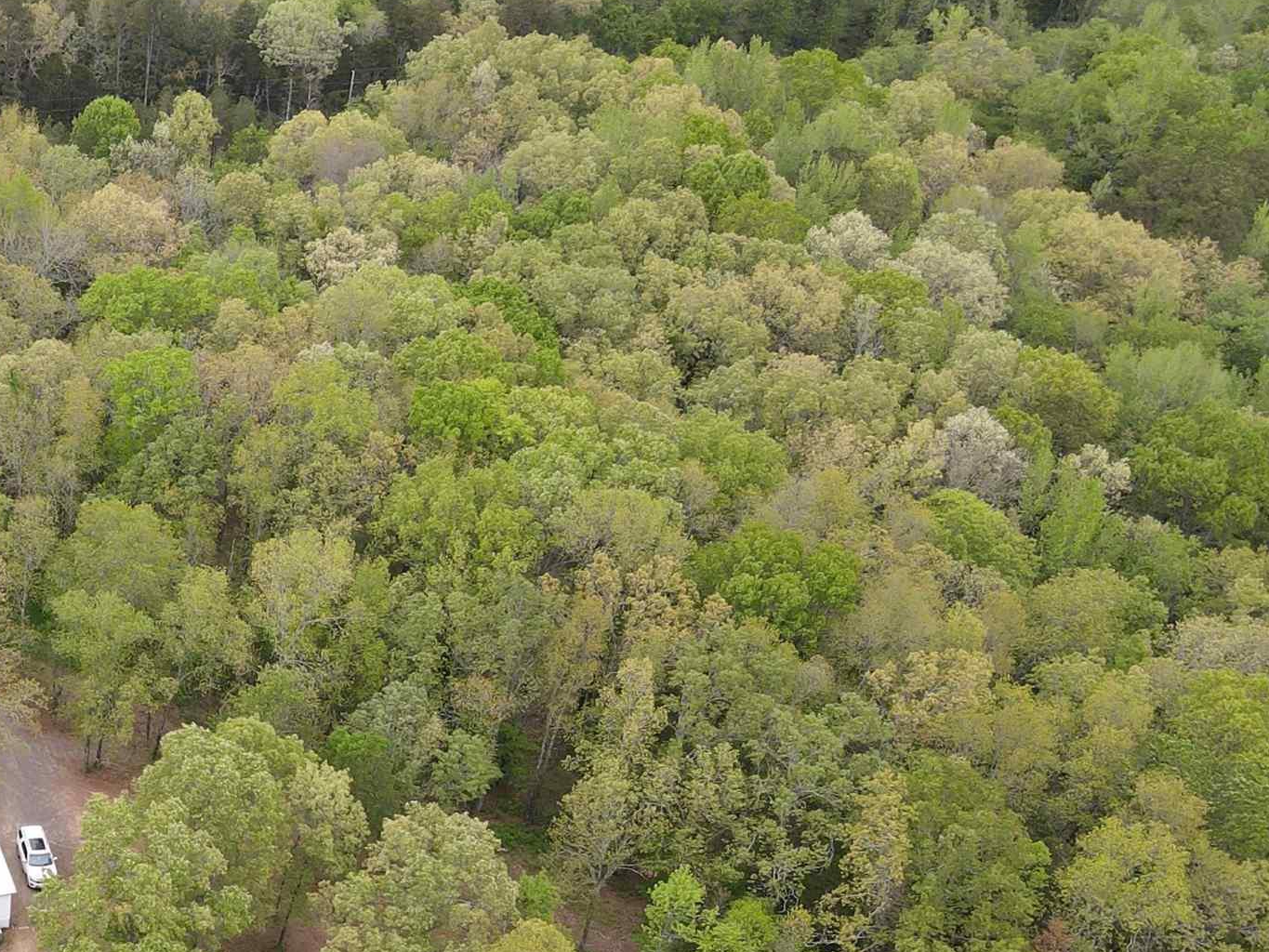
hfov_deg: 31.2
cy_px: 808
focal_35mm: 54
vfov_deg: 26.4
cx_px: -157
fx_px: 1980
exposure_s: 1/160
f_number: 2.8
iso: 100
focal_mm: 4.5
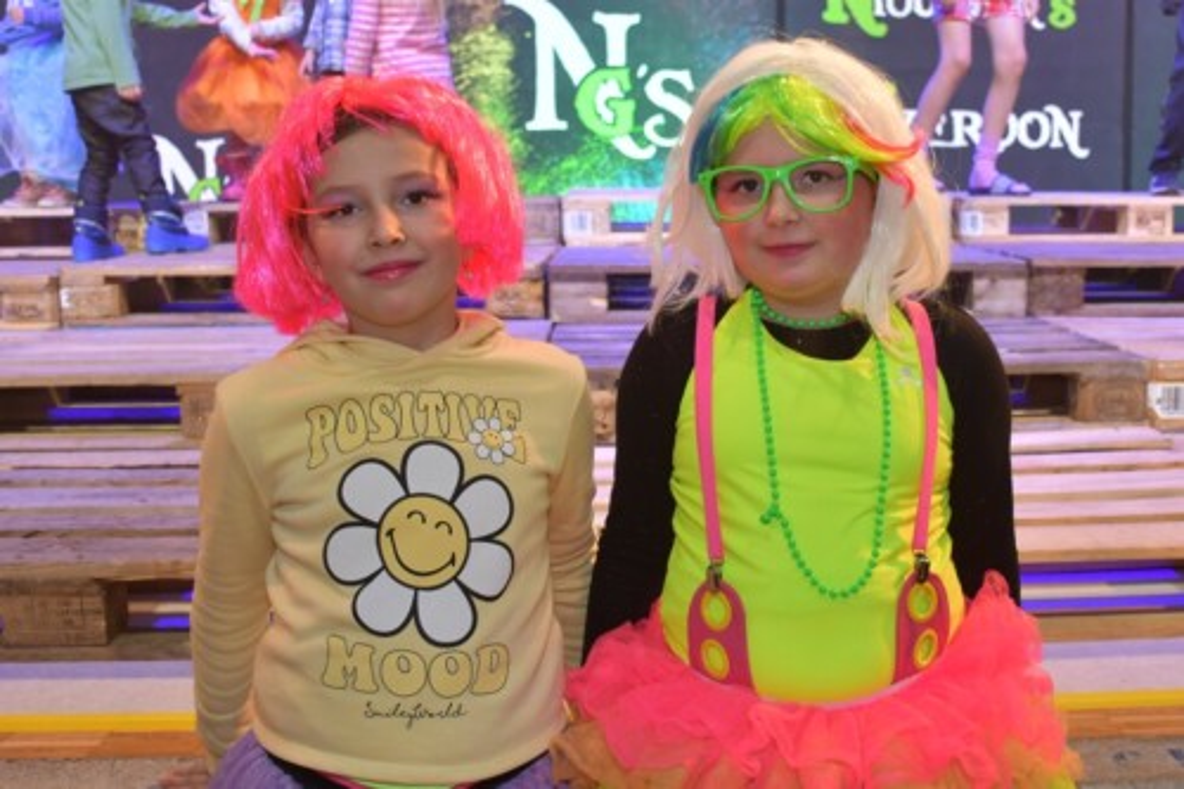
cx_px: 592
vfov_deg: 43.6
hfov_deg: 61.9
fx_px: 986
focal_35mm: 30
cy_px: 394
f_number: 4
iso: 720
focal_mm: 20
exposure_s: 1/60
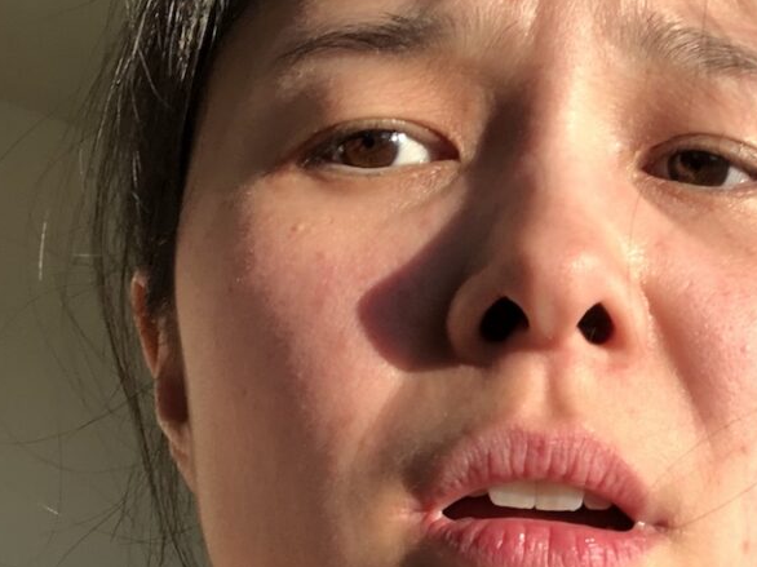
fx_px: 1836
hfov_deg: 22.8
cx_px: 647
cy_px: 514
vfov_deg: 17.3
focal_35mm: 84
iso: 20
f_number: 2.2
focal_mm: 2.87
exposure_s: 1/133
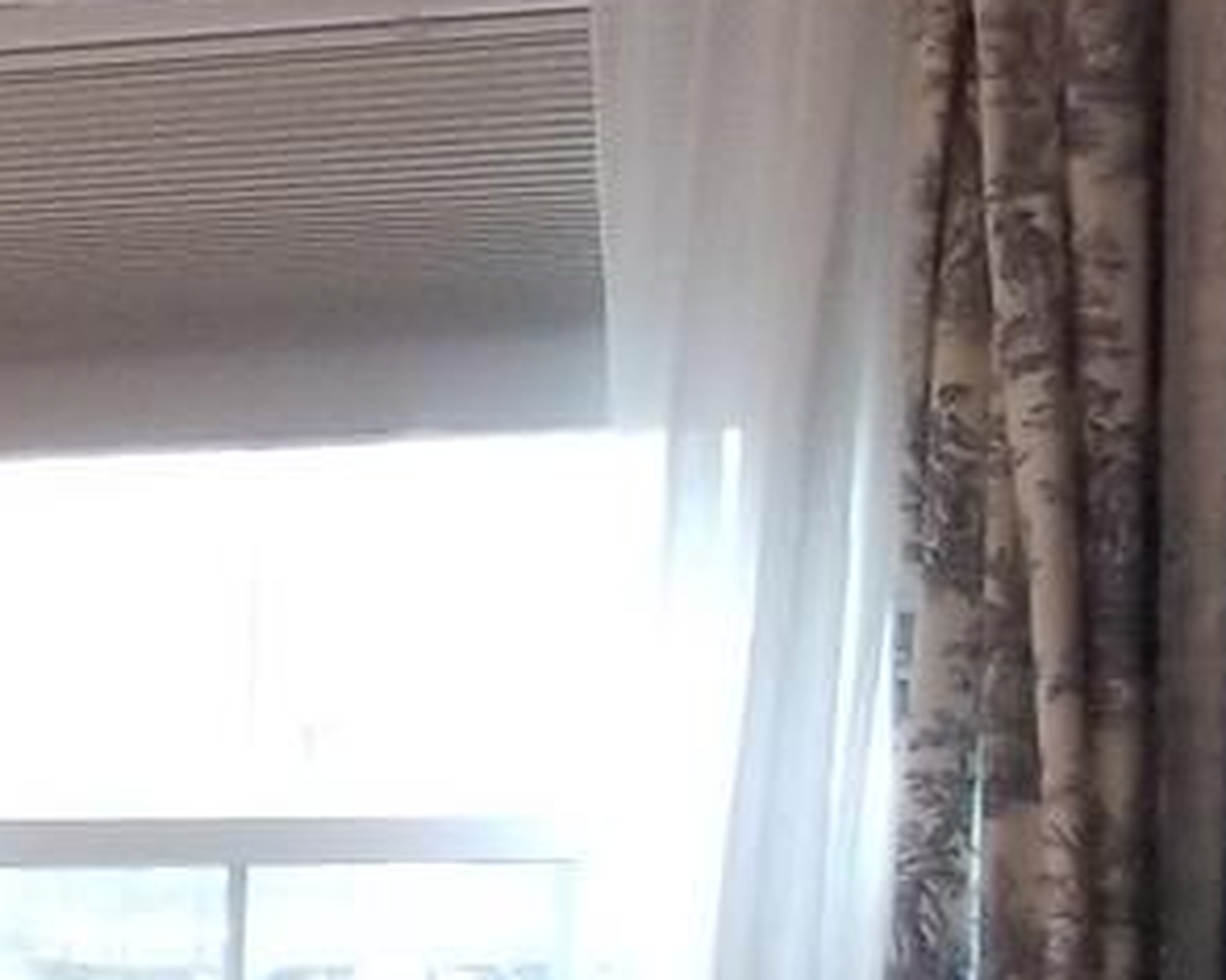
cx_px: -2314
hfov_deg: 9.1
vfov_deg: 8.4
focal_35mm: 177
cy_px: 1747
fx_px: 6420
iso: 160
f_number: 1.7
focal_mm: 4.25
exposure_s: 1/24
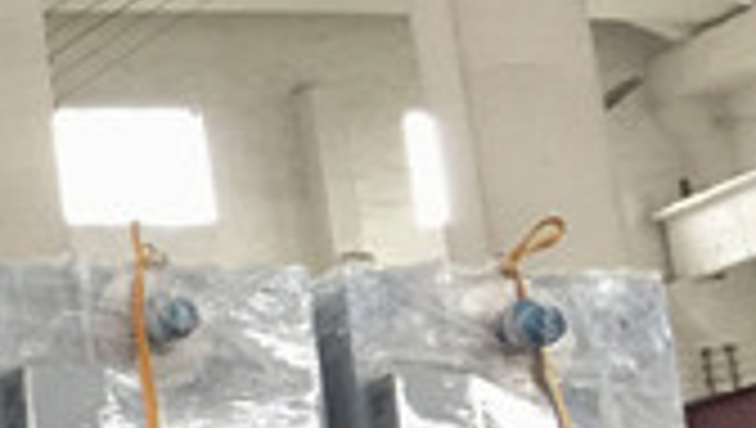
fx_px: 2830
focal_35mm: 141
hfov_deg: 12.8
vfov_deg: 8.6
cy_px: 207
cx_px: -873
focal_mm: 4.15
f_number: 2.2
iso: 125
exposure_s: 1/8
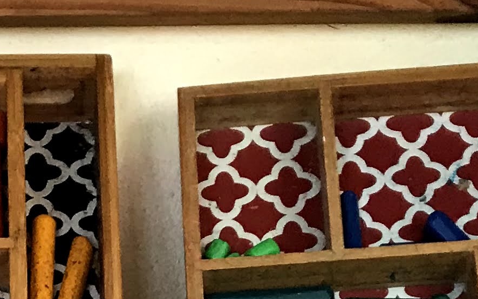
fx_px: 1759
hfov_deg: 15.3
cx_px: 61
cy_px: 716
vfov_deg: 8.8
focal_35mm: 135
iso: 40
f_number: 1.8
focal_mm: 3.99
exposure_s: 1/24
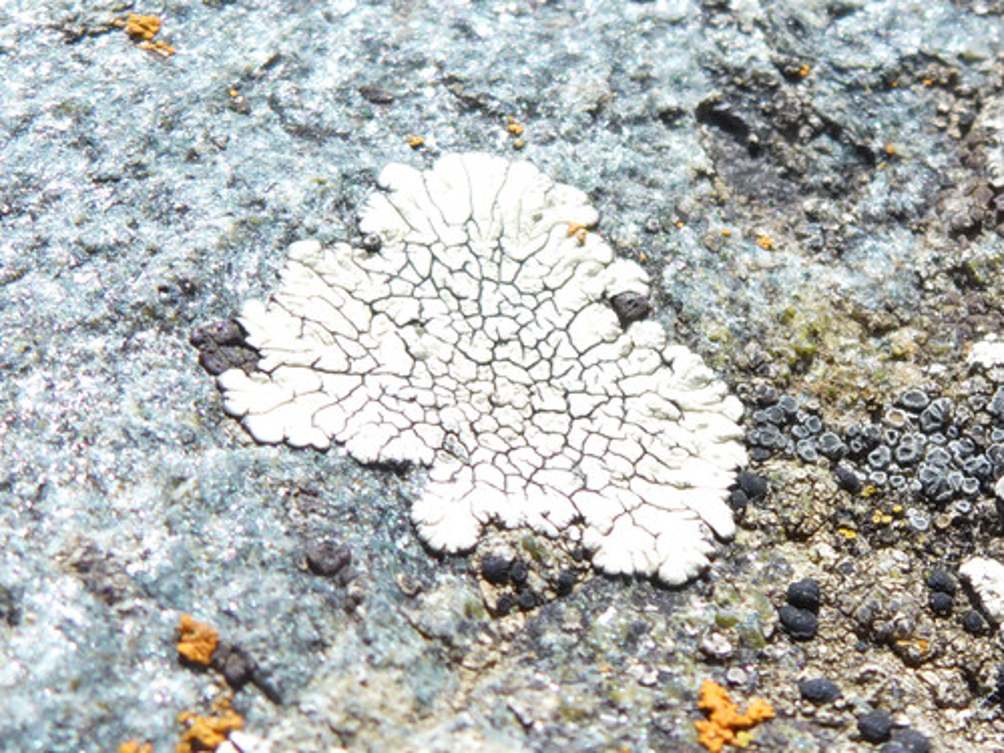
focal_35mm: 84
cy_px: 376
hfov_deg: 23.3
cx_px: 502
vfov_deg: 17.6
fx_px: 2436
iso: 80
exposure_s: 1/640
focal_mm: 4.9
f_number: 3.3
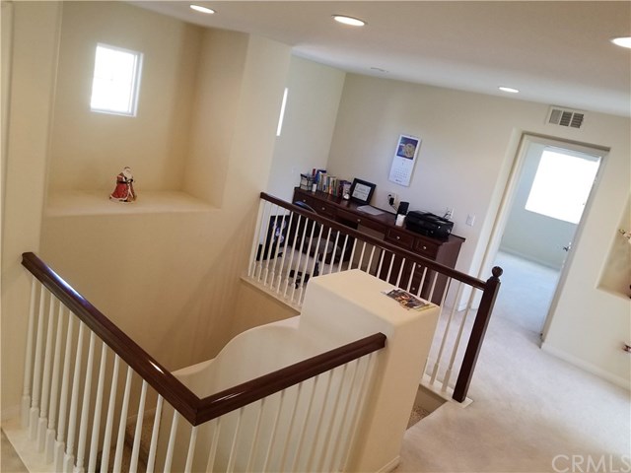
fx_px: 474
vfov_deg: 53.1
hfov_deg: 67.3
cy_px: 236
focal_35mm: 26
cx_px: 316
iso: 125
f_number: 1.7
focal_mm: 4.25
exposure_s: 1/60
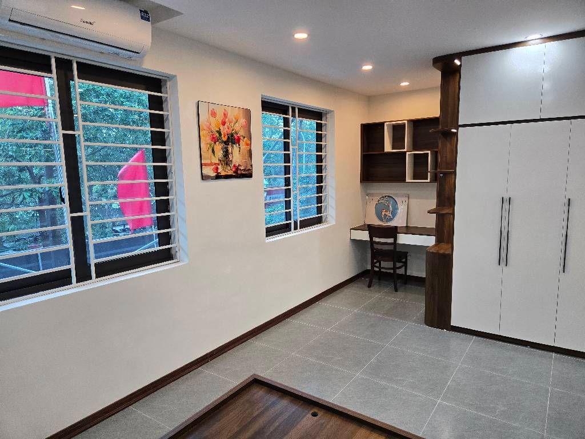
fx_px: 389
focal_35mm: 23
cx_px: 292
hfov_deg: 73.9
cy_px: 220
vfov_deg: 58.9
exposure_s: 1/100
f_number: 1.8
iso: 200
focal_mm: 5.4
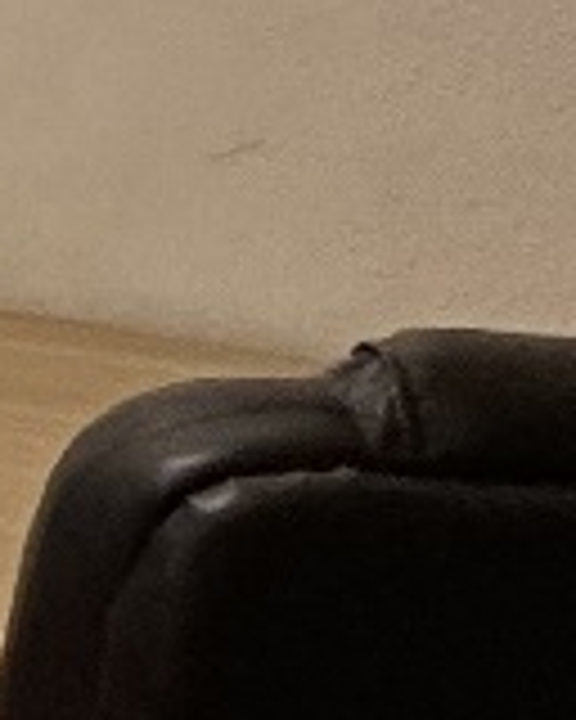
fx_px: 2536
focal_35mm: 119
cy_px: -295
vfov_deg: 15.2
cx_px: -2178
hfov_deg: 6.7
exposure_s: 1/50
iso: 250
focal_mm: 2.22
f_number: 2.2
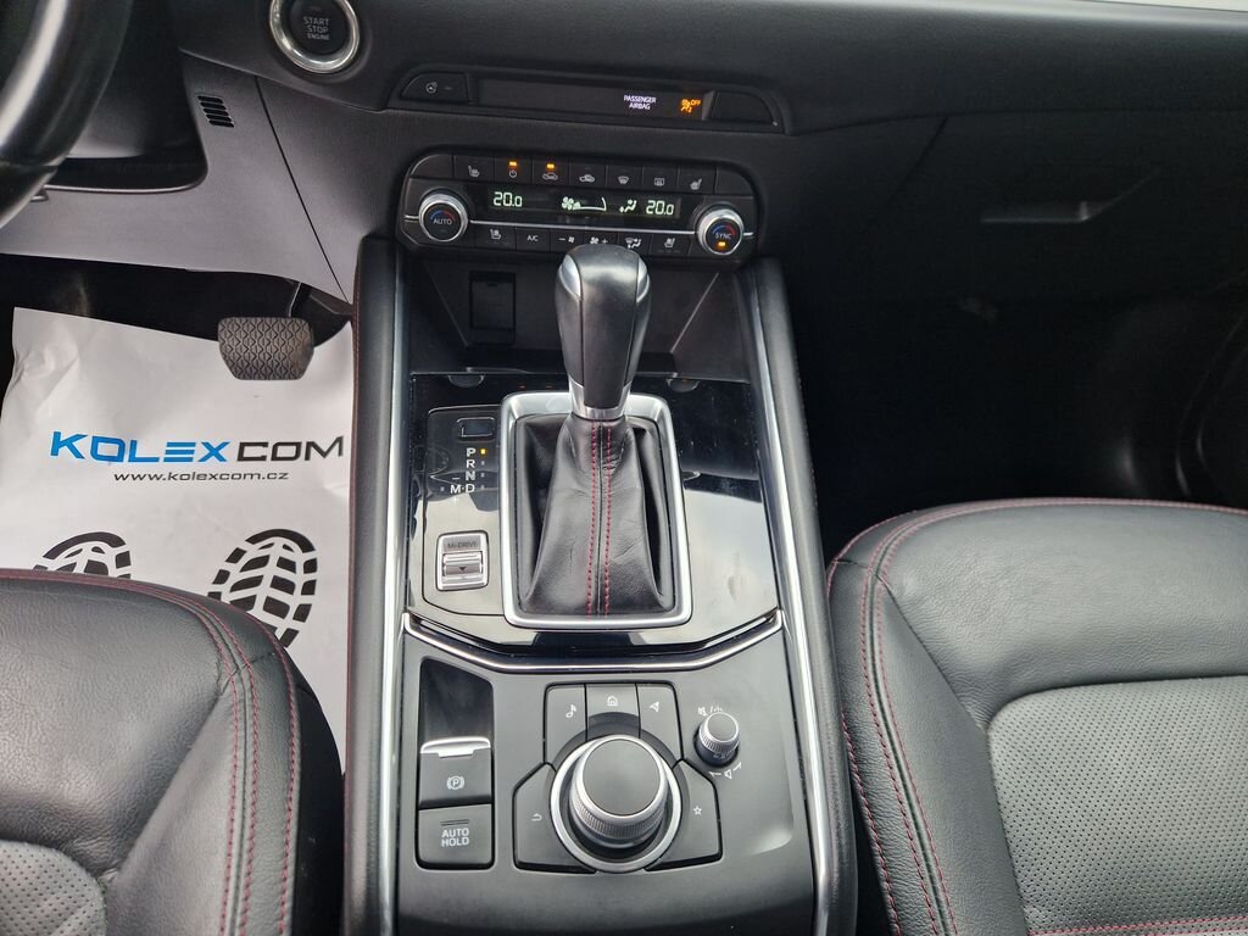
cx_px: 624
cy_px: 468
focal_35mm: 23
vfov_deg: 58.9
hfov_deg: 73.9
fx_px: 829
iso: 200
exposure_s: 1/180
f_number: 1.8
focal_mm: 5.4
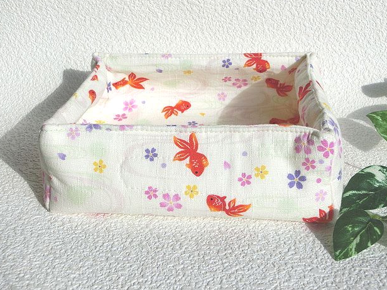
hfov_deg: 35.5
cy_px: 143
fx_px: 604
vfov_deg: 27.0
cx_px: 194
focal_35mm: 54
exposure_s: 1/1000
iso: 80
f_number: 4.7
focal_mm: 9.3
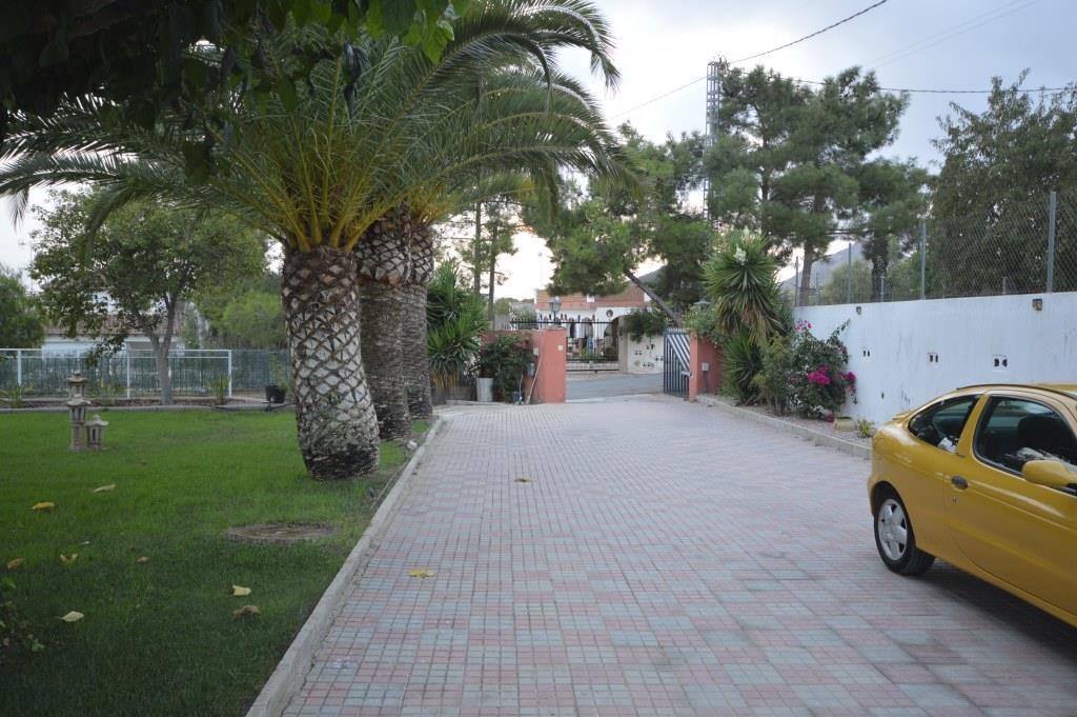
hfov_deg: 62.0
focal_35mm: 30
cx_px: 538
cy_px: 358
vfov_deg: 43.5
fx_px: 897
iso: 450
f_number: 5.6
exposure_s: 1/60
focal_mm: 20
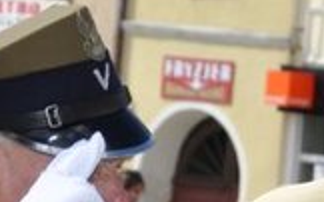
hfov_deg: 3.5
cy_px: 363
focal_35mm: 601
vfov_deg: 2.2
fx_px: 5303
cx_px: 503
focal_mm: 98
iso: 200
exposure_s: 1/200
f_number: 13
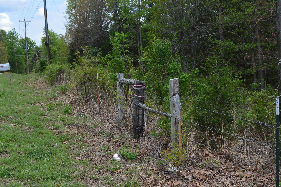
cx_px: 140
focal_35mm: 57
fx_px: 444
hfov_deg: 35.1
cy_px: 94
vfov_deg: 23.7
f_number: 10
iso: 400
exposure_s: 1/320
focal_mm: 38
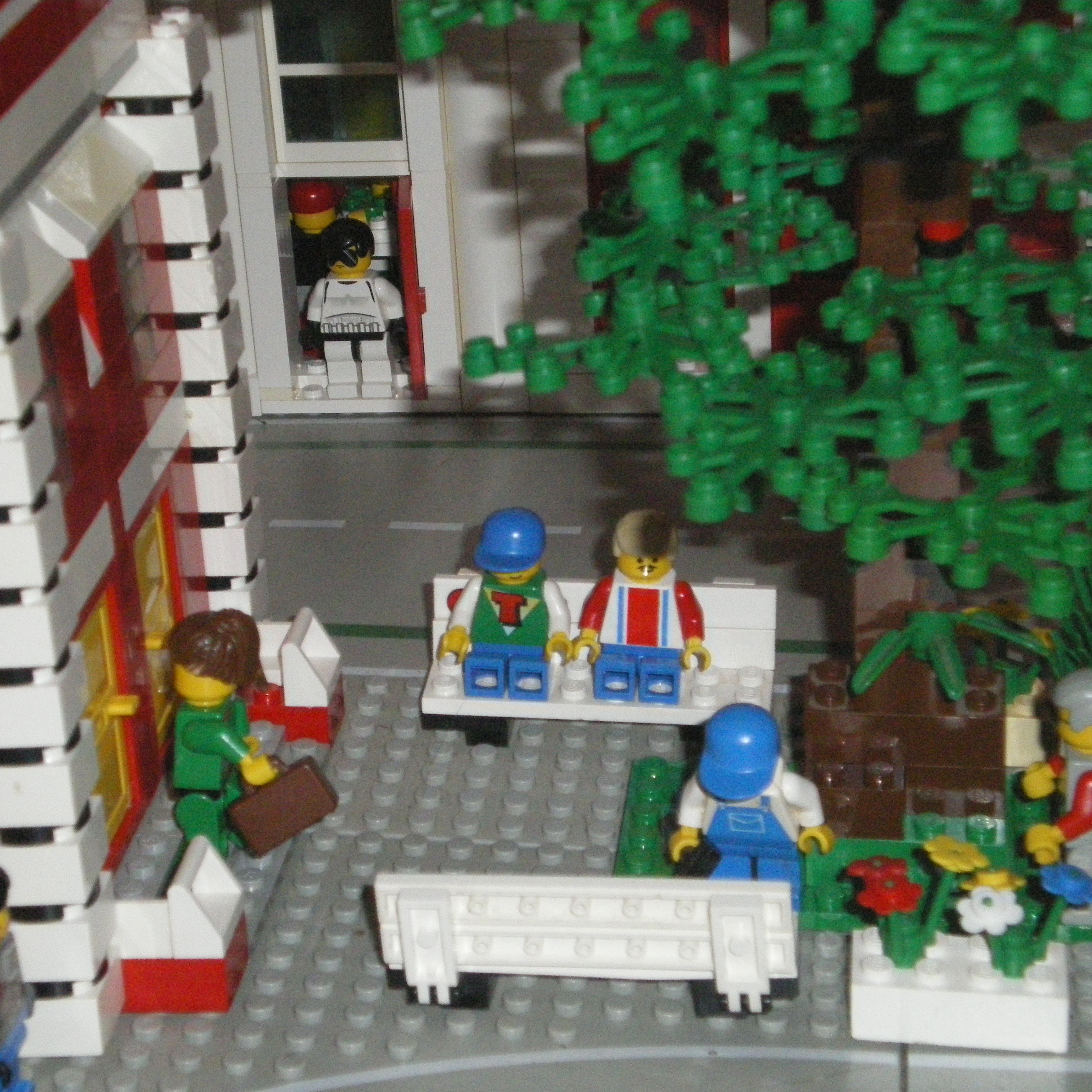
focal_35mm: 90
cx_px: 466
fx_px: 3212
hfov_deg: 19.3
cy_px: 546
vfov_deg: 19.3
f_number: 4.9
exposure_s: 1/80
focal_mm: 13.3
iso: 800
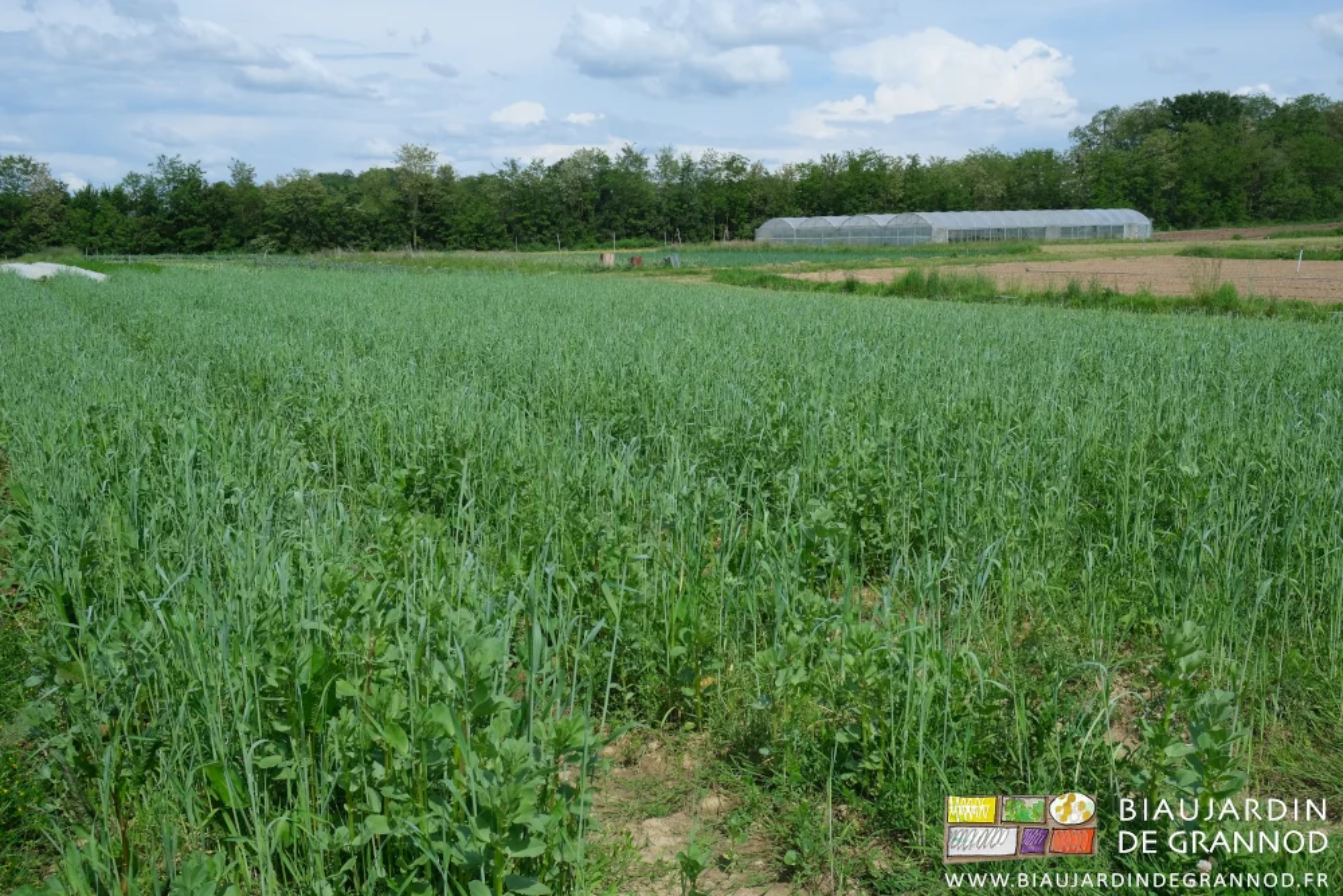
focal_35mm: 33
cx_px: 672
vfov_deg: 40.0
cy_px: 448
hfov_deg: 57.2
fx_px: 1231
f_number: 8
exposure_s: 1/850
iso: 320
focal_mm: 22.3
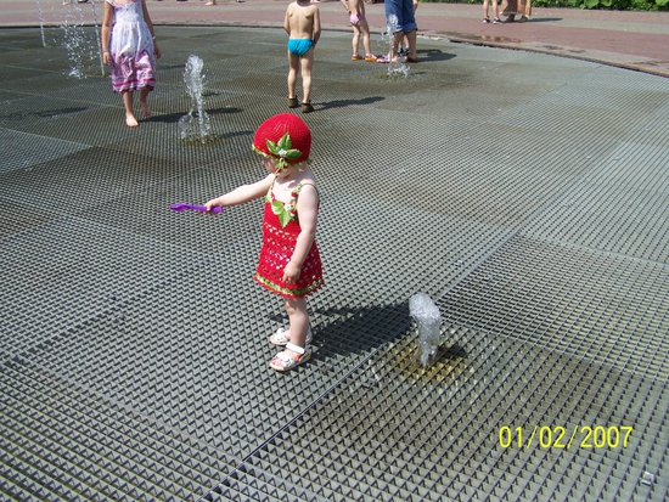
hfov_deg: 49.0
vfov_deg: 37.7
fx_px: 735
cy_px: 251
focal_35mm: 38
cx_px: 334
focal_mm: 6.3
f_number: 4
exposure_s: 1/640
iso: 64
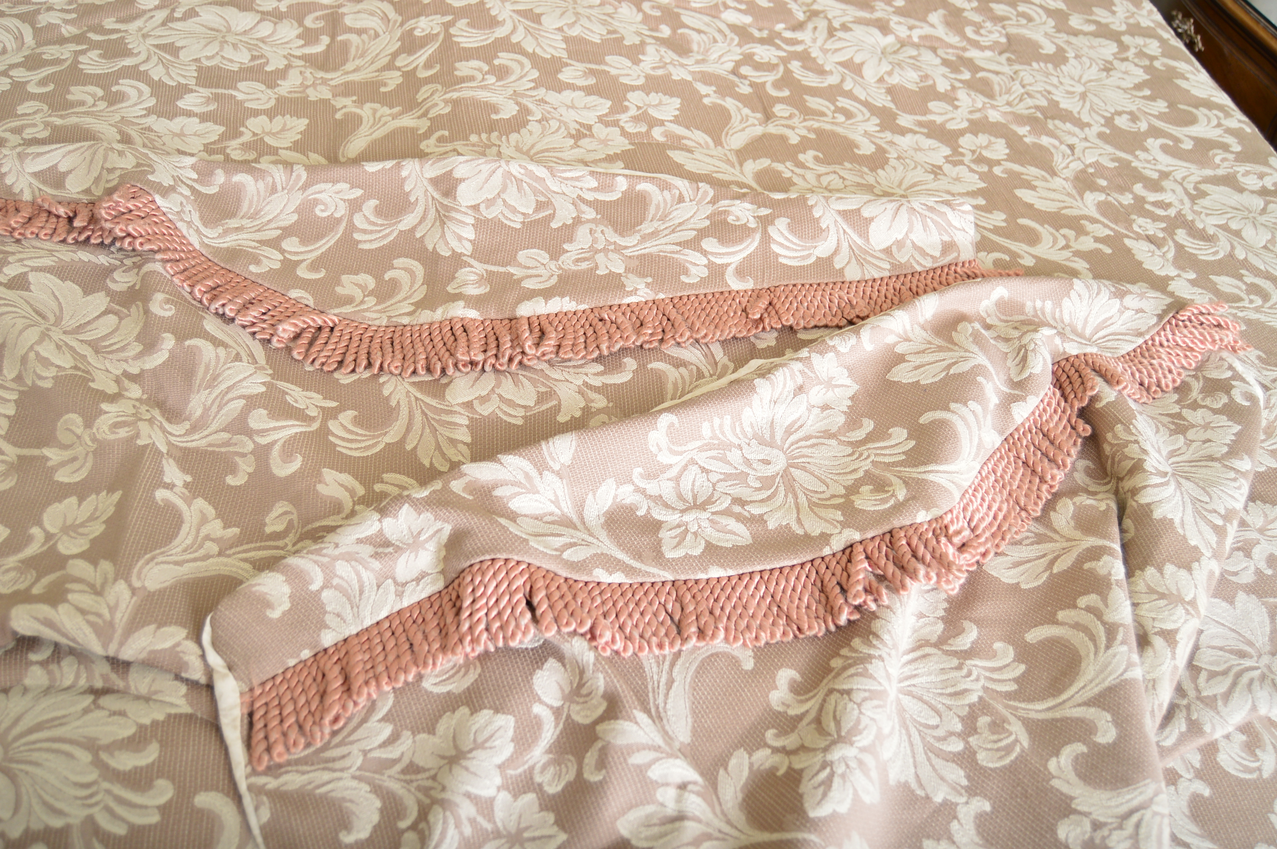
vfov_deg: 38.3
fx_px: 1223
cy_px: 424
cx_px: 638
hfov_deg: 55.1
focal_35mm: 34
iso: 200
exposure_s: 1/200
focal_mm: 23
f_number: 3.8
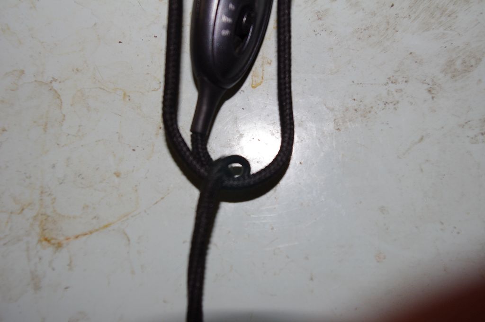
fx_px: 659
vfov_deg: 27.5
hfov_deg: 40.4
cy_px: 161
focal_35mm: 49
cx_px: 242
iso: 400
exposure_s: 1/25
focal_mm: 32.5
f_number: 5.6
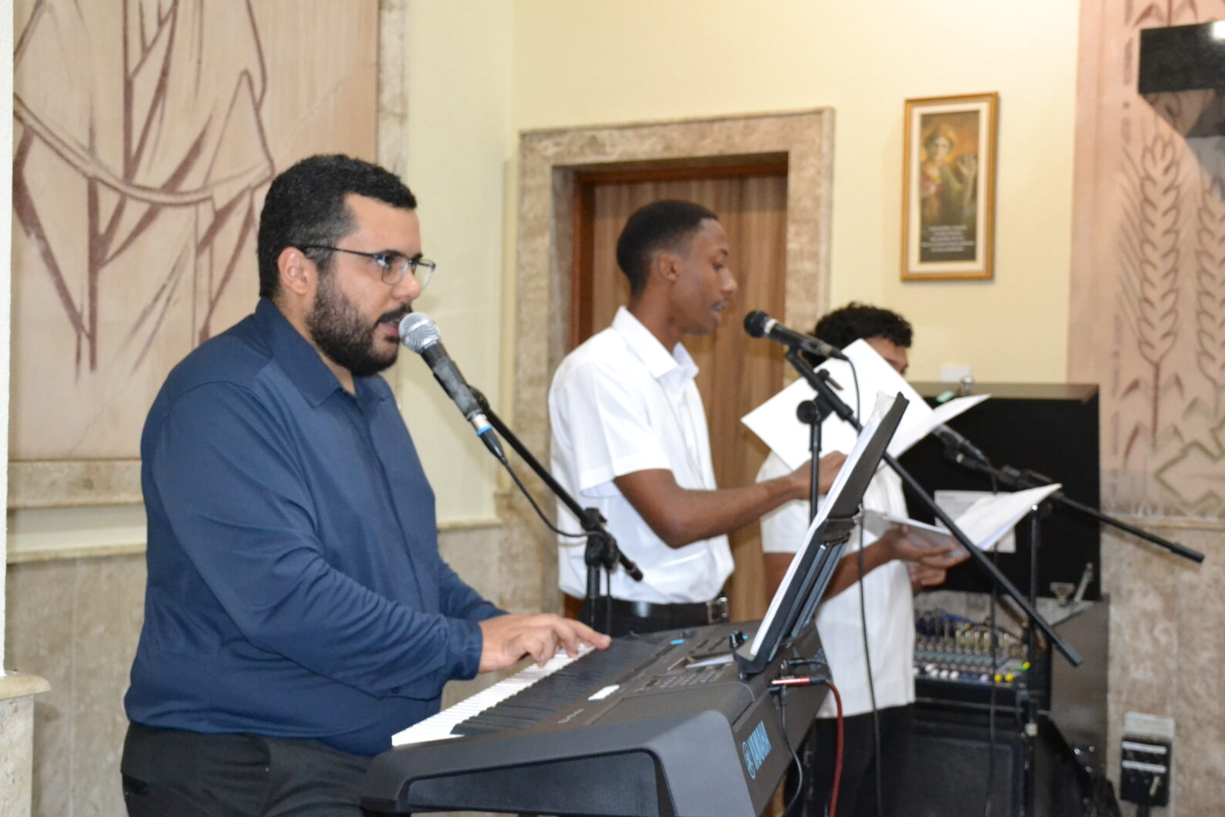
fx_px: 1599
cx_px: 647
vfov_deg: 28.6
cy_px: 452
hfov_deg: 41.9
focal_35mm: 47
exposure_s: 1/60
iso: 3200
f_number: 3.8
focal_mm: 26
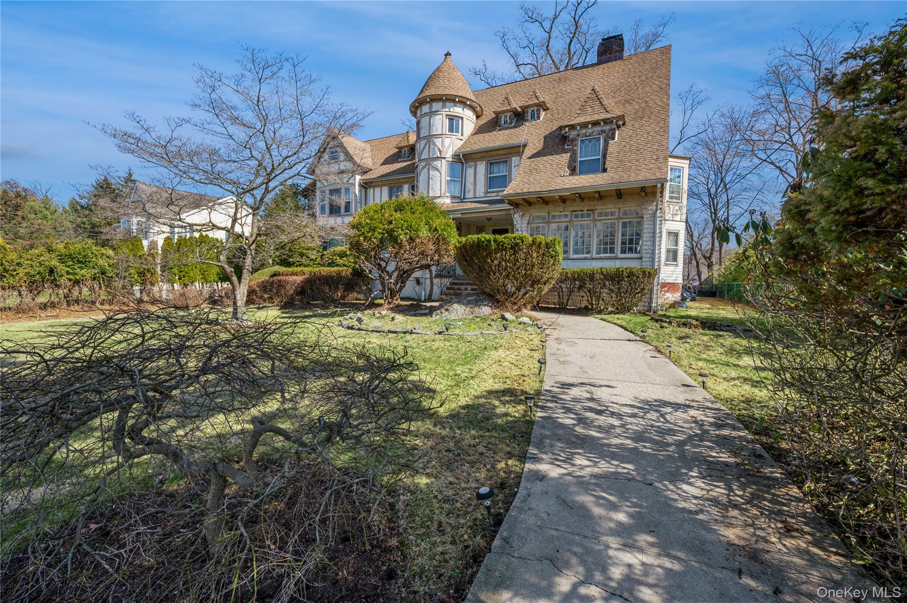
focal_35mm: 15
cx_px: 454
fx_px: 378
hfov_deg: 100.4
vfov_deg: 77.2
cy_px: 302
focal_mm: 15
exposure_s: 1/200
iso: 200
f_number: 11
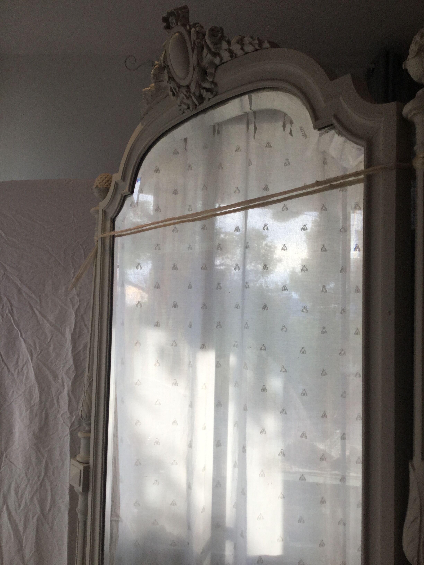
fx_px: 506
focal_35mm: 31
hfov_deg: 45.4
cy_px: 282
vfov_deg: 58.4
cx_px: 212
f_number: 2.4
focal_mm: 3.3
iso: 32
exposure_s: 1/100
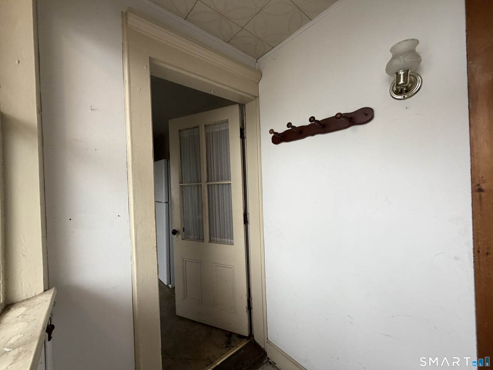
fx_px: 199
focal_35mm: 14
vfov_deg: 85.7
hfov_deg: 102.1
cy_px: 185
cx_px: 246
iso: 320
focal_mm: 2.22
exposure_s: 1/117
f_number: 2.2
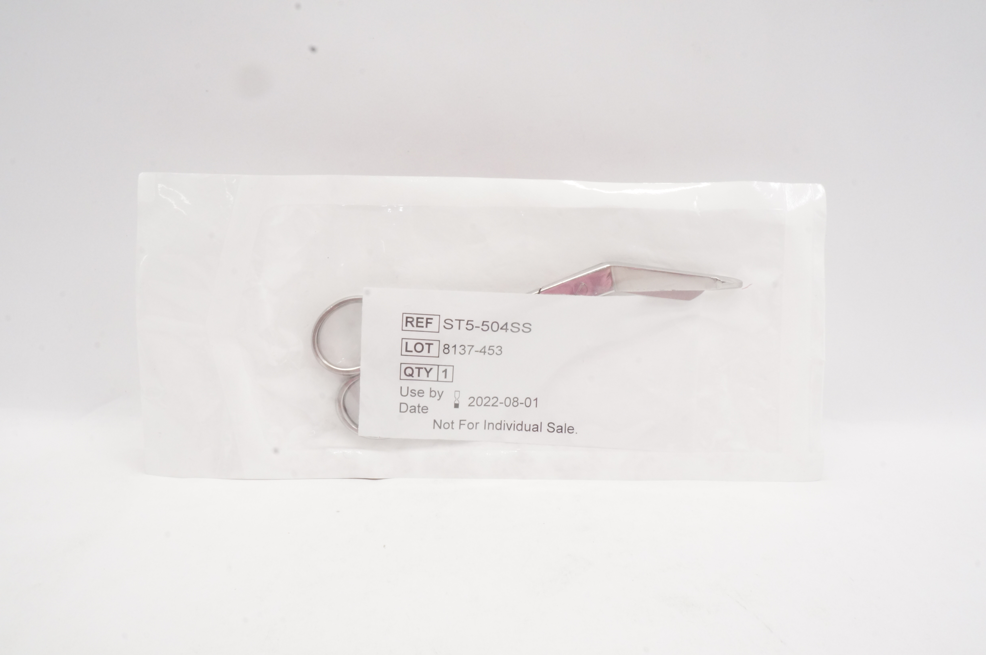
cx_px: 493
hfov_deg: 53.2
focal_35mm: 36
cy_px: 328
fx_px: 985
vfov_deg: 36.8
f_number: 22
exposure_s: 1/20
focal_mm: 24
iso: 1600
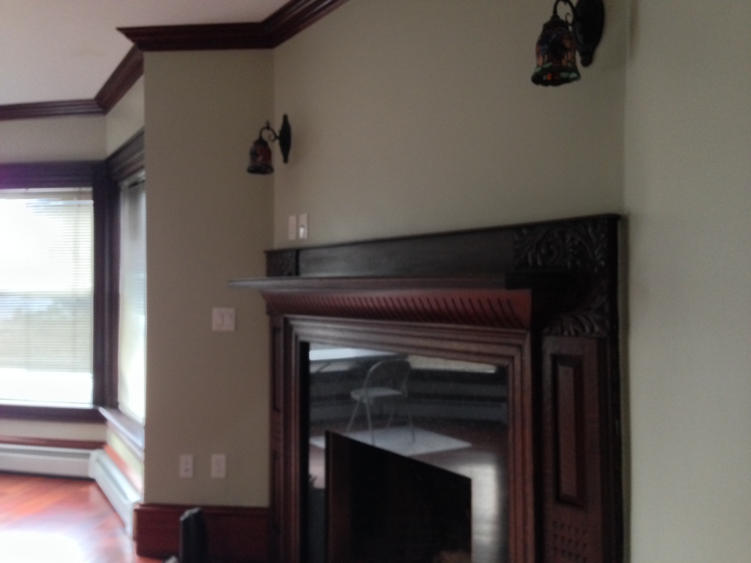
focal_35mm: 33
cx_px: 376
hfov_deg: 55.4
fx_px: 716
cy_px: 282
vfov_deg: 42.9
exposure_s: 1/15
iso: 320
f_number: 2.4
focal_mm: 4.12
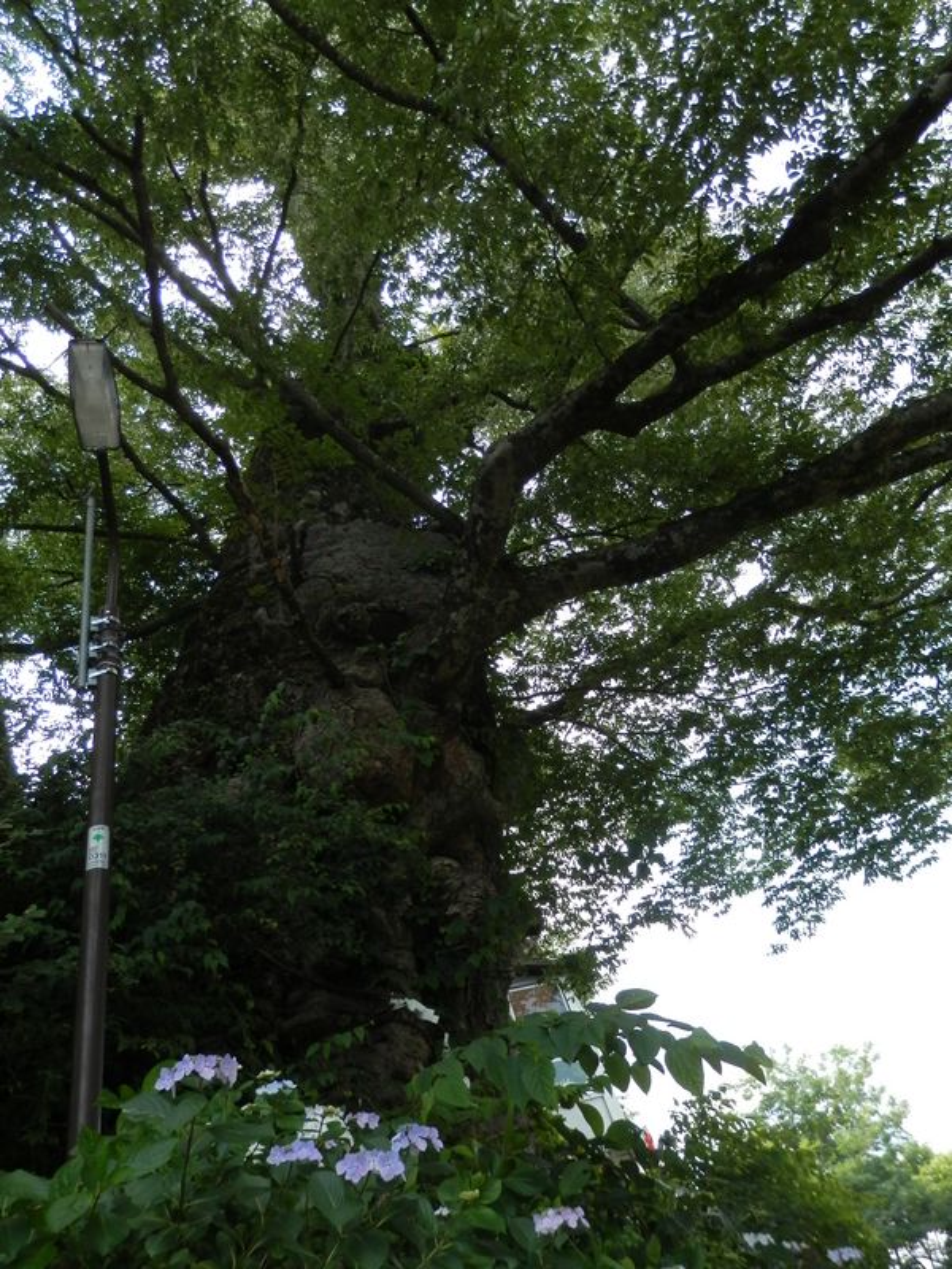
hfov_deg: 54.9
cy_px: 634
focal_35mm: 25
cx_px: 476
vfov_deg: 69.4
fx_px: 917
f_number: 3
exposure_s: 1/200
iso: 80
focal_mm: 4.5
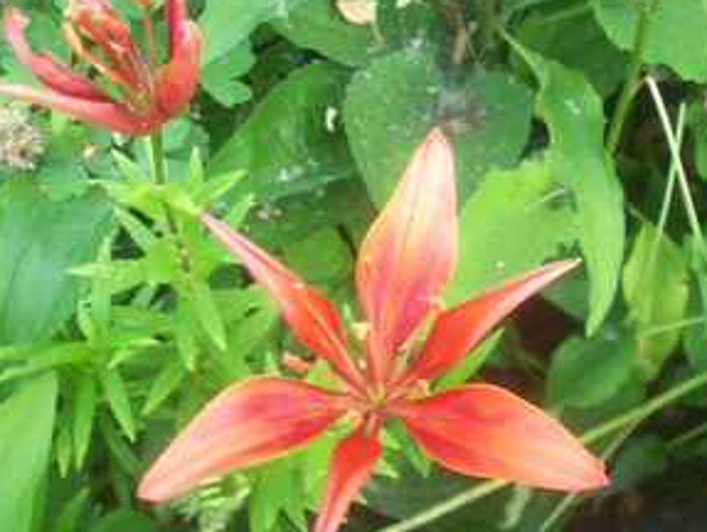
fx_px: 1186
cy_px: 362
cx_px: 389
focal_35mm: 58
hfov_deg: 33.2
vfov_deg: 25.1
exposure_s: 1/25.7
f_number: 2.8
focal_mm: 6.2
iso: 160
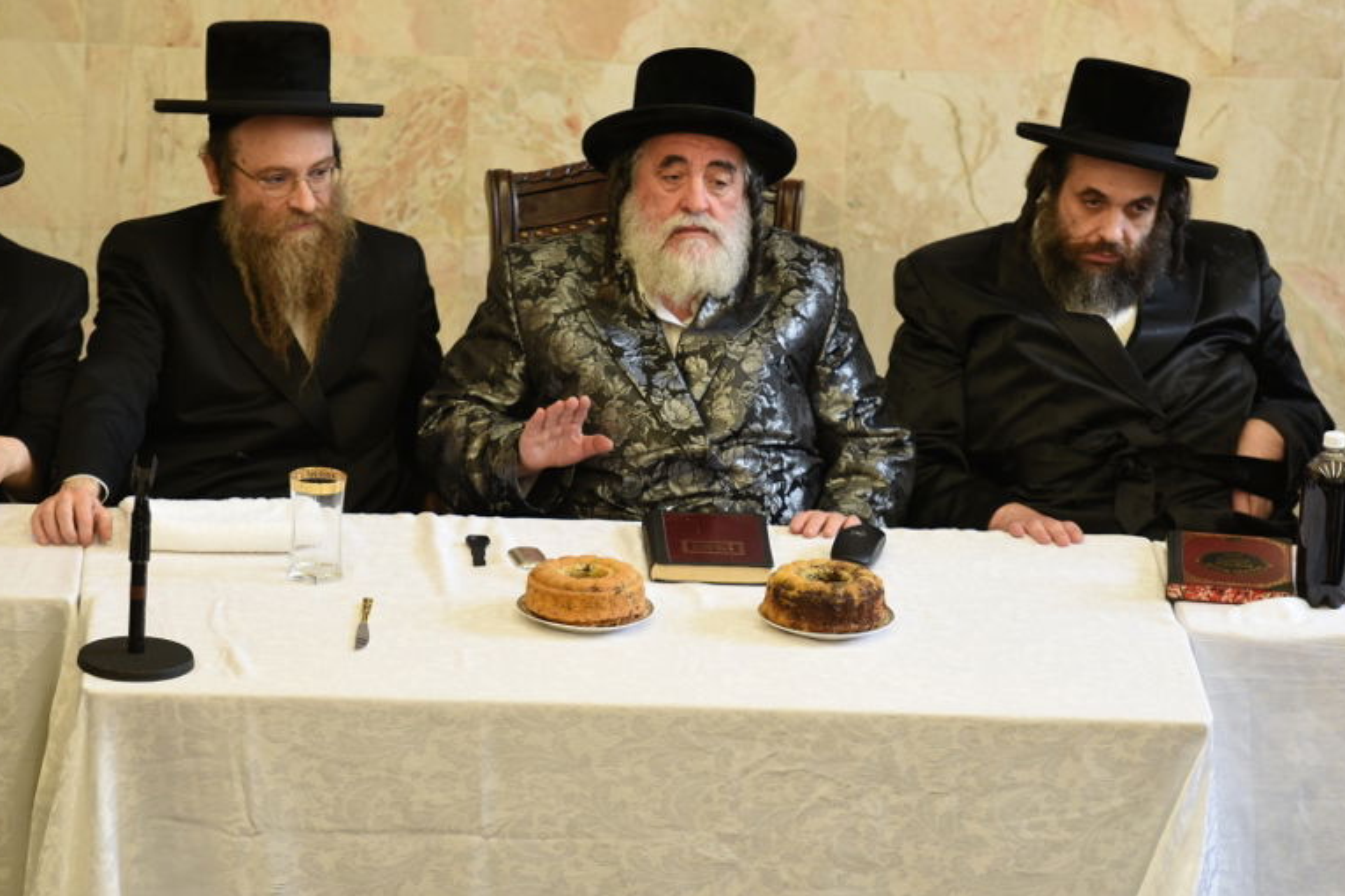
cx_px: 679
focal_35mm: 221
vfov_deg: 6.2
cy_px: 389
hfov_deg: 9.3
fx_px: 8256
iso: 1100
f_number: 2.8
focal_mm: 165
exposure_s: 1/200
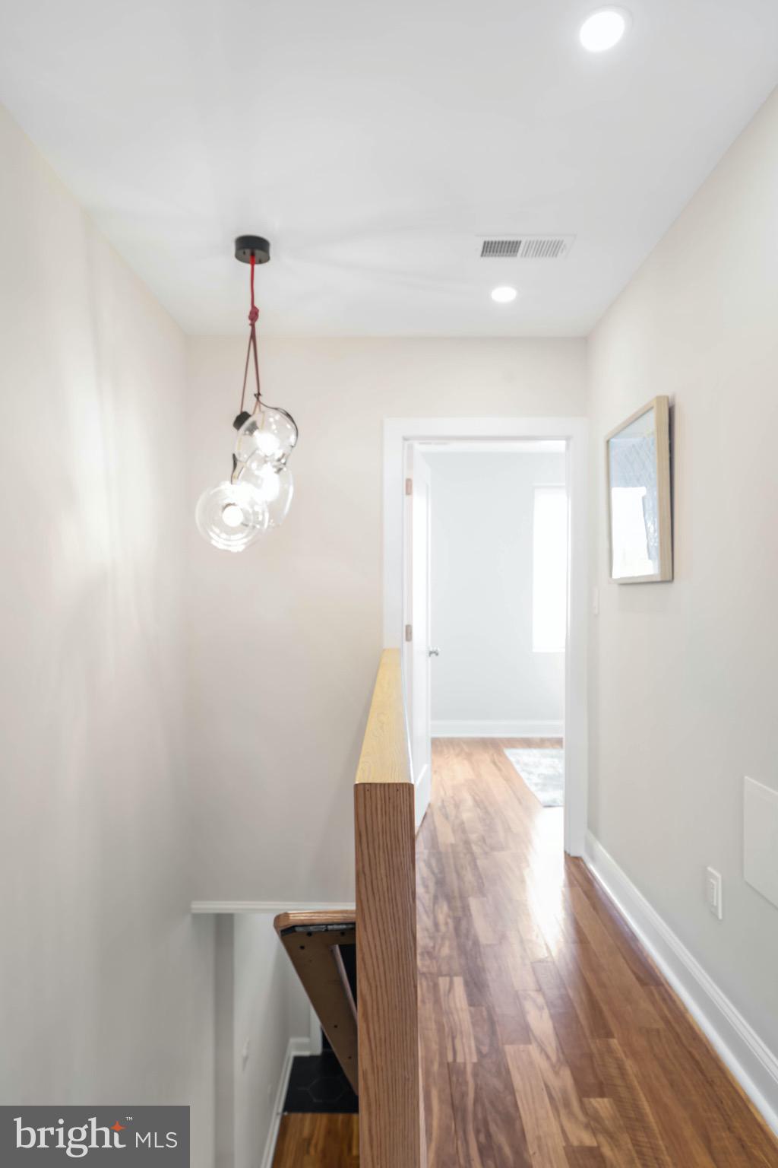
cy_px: 584
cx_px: 389
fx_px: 681
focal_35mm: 21
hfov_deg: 59.5
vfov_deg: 81.2
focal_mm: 21
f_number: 8
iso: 320
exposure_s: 1/2.5
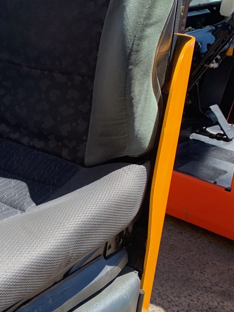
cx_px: -10
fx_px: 541
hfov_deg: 23.2
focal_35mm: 60
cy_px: 166
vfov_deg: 32.2
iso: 25
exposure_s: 1/669
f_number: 1.8
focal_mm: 4.25
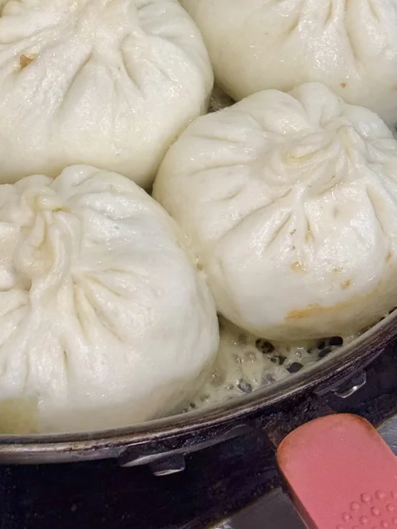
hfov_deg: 13.4
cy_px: 2
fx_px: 1666
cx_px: 7
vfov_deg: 17.6
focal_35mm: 109
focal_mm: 6.76
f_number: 1.78
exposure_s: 1/50
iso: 250
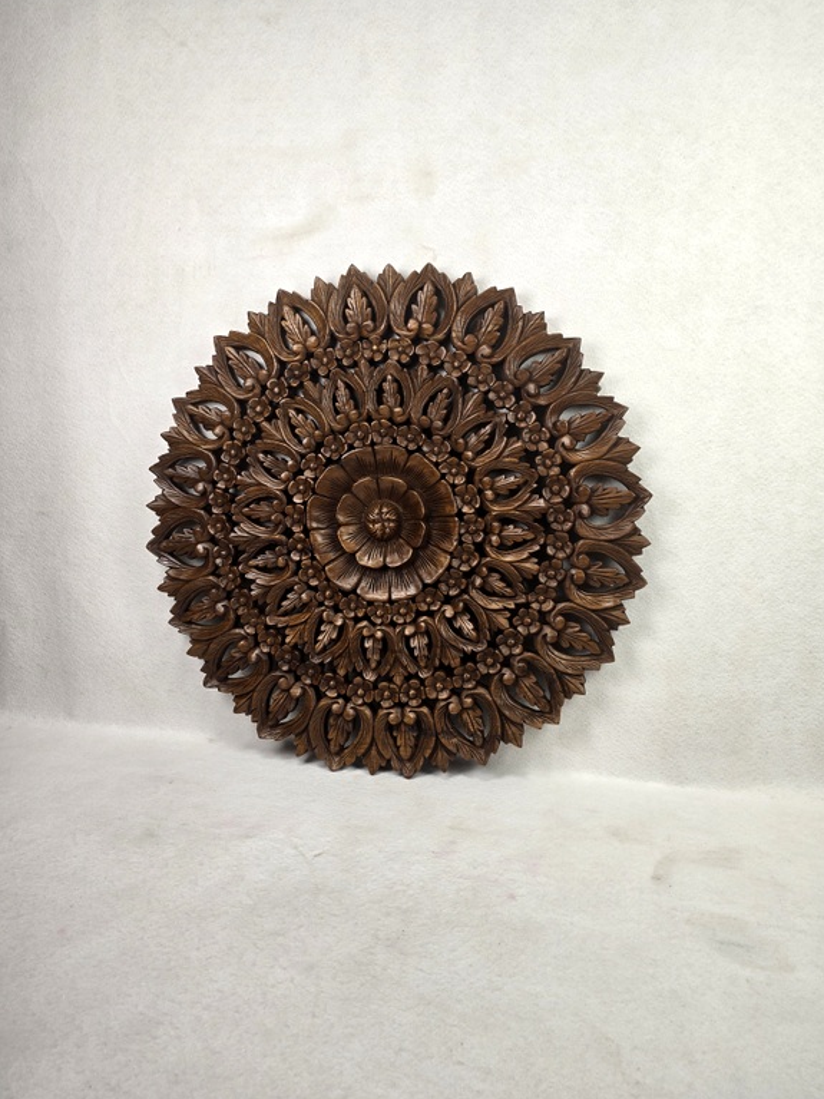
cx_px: 418
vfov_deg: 71.6
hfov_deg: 56.8
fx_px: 762
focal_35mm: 24
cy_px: 530
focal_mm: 6.3
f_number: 1.7
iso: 50
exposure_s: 1/100
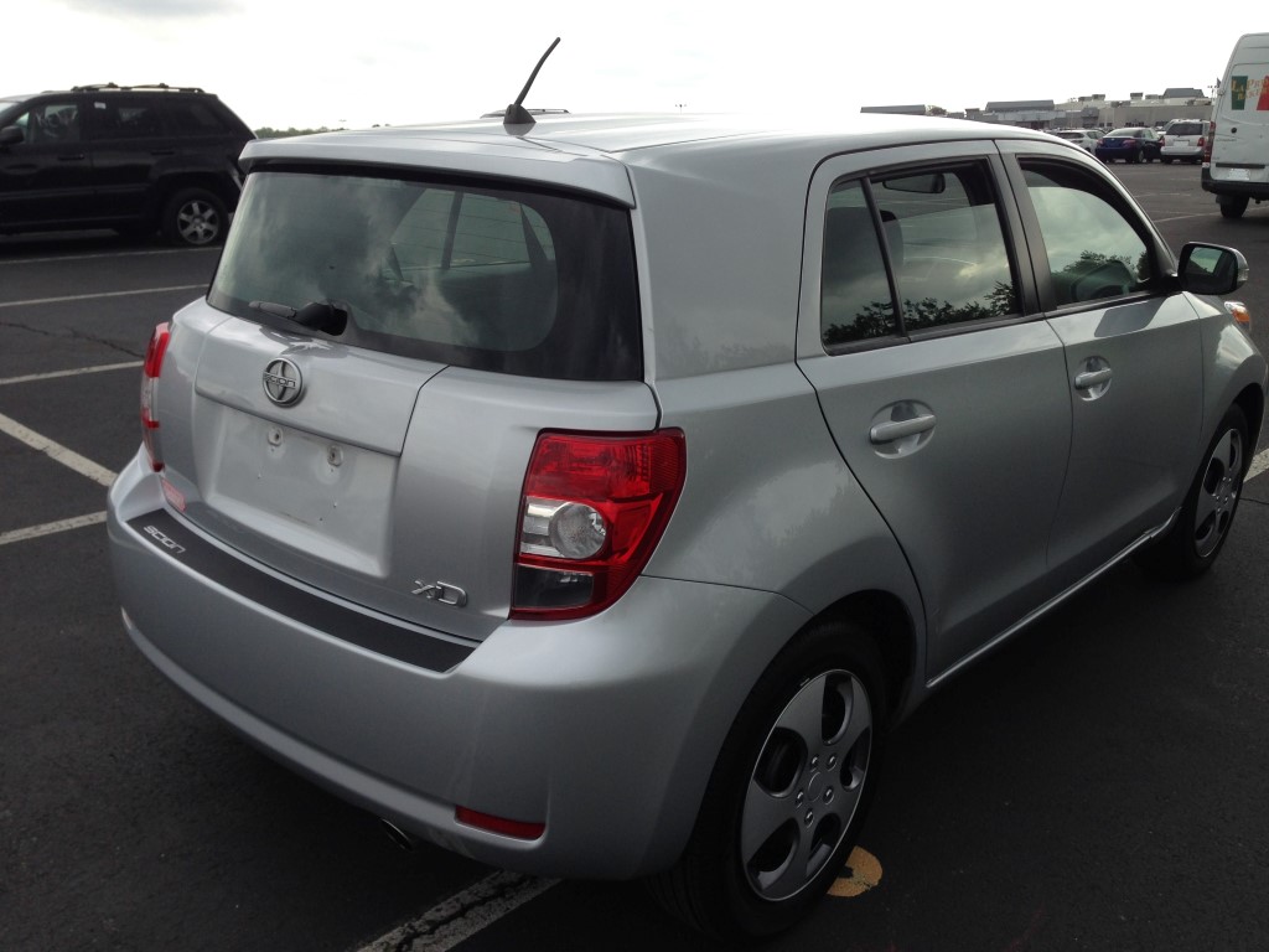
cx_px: 634
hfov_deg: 55.4
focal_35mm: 33
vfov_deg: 42.9
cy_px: 476
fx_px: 1210
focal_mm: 4.12
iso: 50
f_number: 2.4
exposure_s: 1/396
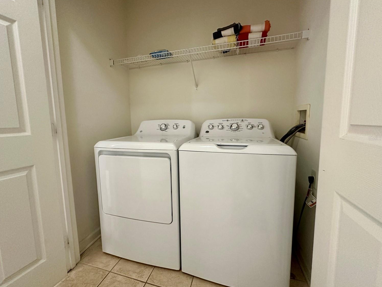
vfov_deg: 81.7
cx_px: 188
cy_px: 138
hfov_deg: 98.2
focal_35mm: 15
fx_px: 166
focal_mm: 2.22
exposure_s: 1/60
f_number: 2.2
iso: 400
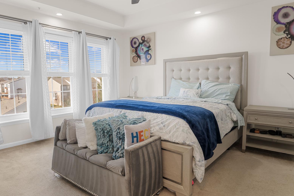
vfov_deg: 58.7
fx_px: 171
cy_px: 74
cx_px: 124
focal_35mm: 21
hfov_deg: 80.6
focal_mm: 16
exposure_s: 1/5
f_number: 8
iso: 200
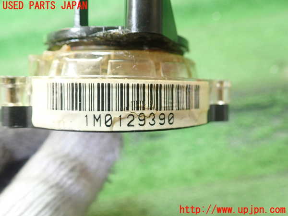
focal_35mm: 30
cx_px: 144
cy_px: 108
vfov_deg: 46.8
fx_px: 250
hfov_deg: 60.0
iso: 640
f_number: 2.3
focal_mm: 5.5
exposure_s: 1/125
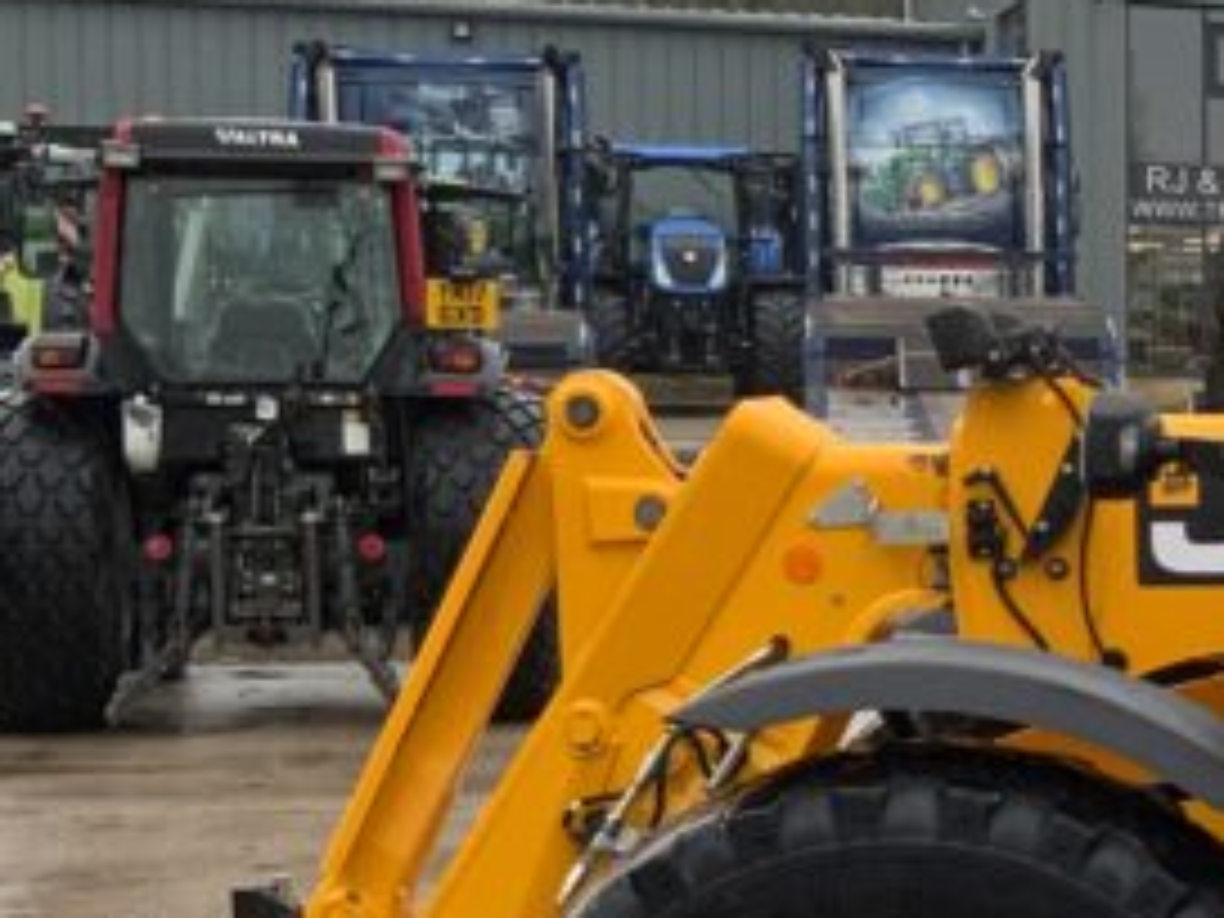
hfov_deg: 16.4
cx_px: 1858
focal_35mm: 109
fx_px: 3854
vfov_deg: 13.5
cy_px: 662
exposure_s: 1/122
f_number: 1.8
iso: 20
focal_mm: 3
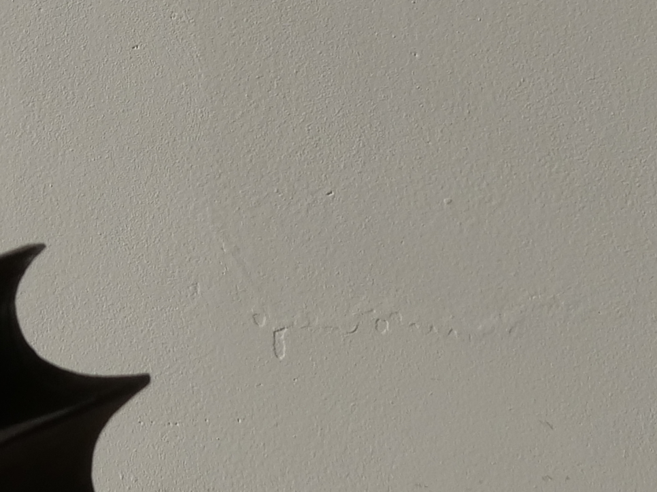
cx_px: -158
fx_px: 3055
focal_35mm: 161
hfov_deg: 12.0
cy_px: -52
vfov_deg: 9.1
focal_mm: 15
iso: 200
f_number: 5
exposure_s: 1/1000
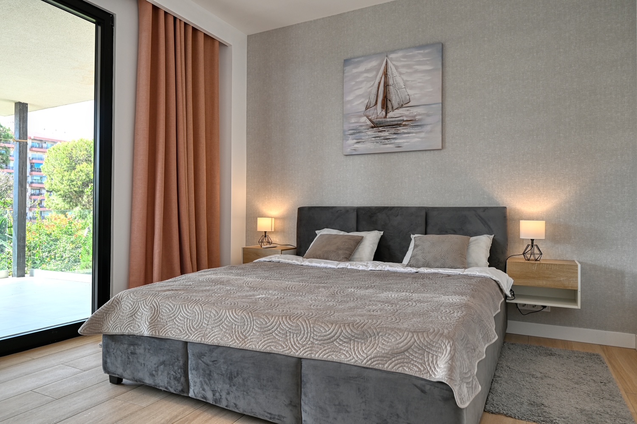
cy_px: 212
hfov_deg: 73.8
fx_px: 424
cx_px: 318
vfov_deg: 53.1
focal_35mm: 24
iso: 200
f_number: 5
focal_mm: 24
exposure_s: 1/100
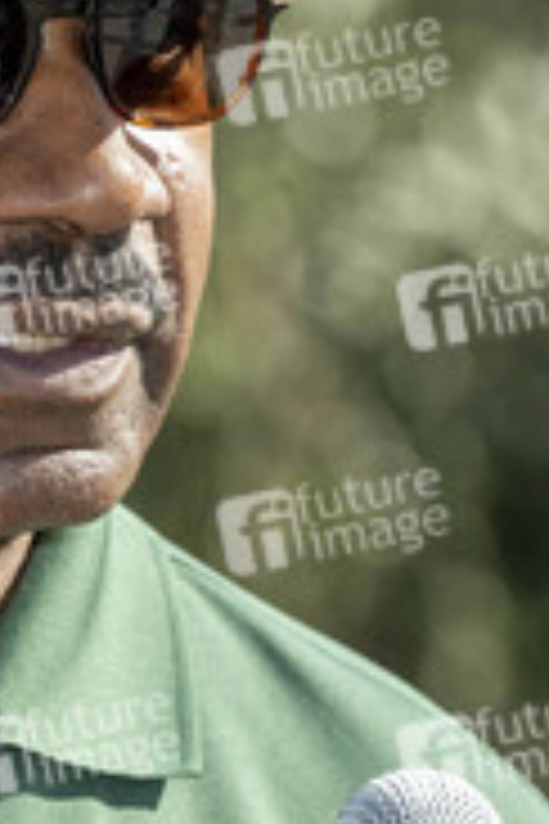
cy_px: 185
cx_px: -56
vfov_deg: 4.2
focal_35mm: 493
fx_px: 11276
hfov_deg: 2.8
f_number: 5.6
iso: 200
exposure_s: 1/250
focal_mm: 200
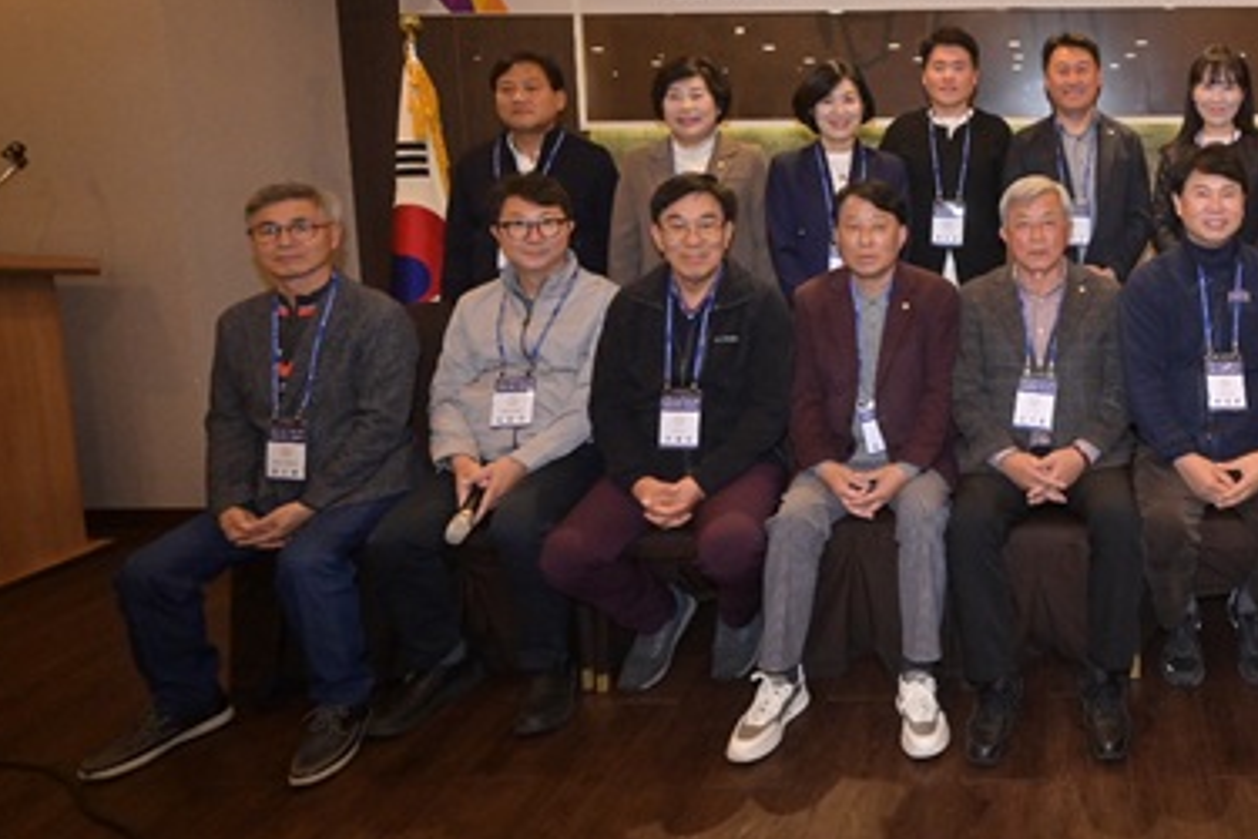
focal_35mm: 27
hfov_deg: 60.2
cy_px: 223
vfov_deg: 46.6
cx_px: 1067
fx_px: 939
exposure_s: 1/200
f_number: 4
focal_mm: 15.5
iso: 1600
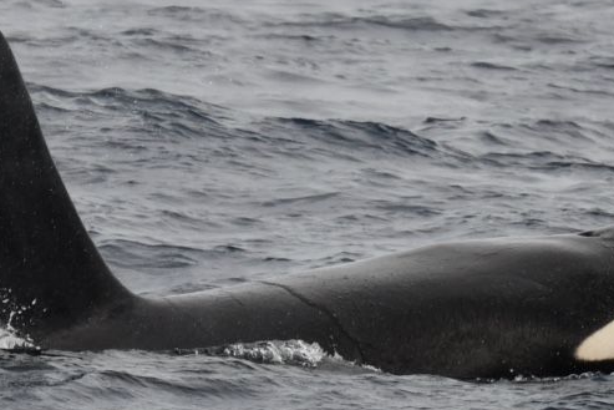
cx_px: 391
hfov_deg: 2.5
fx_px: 14108
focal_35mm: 827
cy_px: 221
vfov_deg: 1.7
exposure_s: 1/1600
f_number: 7.1
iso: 400
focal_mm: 340
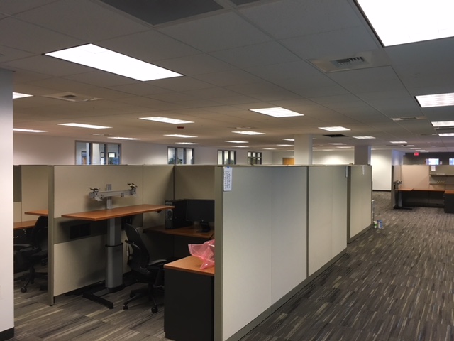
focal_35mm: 29
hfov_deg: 61.7
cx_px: 227
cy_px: 170
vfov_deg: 48.2
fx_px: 380
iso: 100
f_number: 2.2
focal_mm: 4.15
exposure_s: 1/30
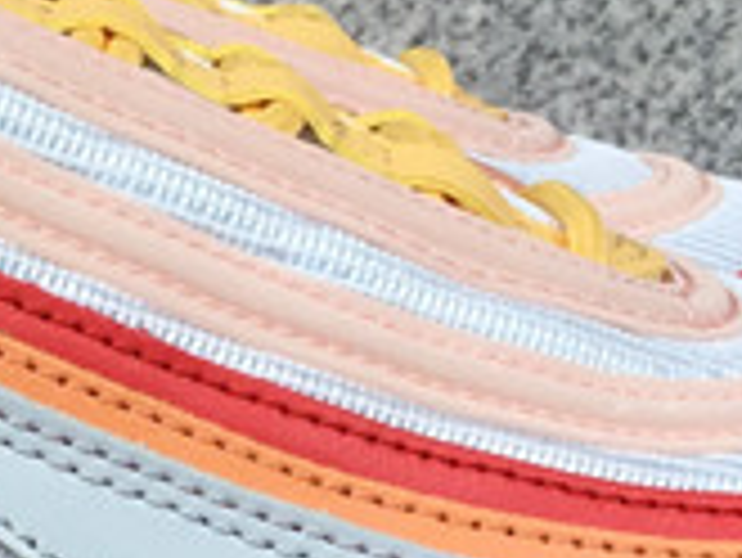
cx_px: -166
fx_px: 3625
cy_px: 695
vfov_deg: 8.7
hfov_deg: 11.4
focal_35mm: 169
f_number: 2.4
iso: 25
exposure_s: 1/341
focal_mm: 3.3
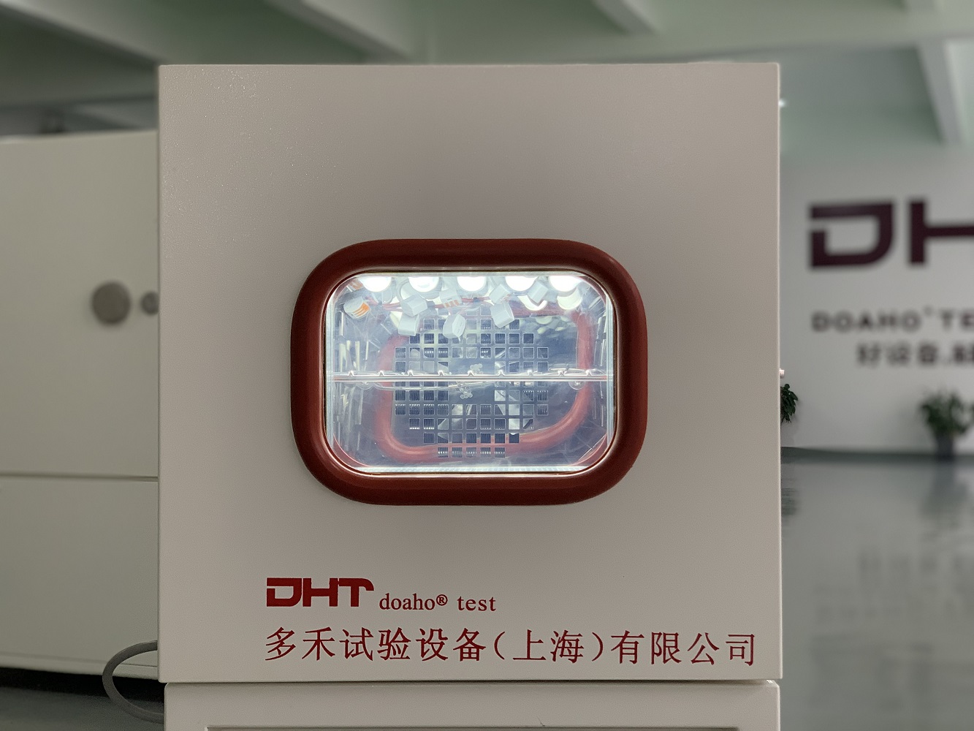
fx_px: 1463
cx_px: 487
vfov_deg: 28.0
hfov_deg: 36.8
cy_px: 366
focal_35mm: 52
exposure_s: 1/100
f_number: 2.4
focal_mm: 6
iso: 64
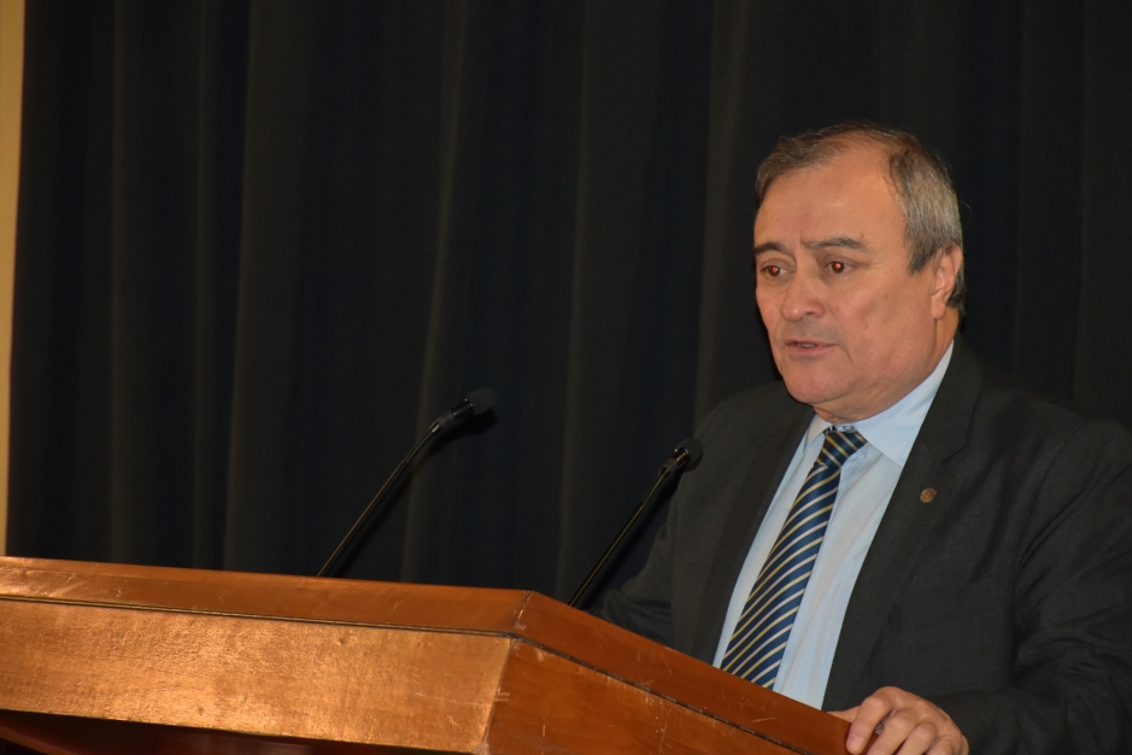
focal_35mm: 229
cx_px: 596
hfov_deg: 9.0
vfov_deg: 6.0
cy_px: 365
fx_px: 7200
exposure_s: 1/60
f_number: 5.6
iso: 800
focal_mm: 140
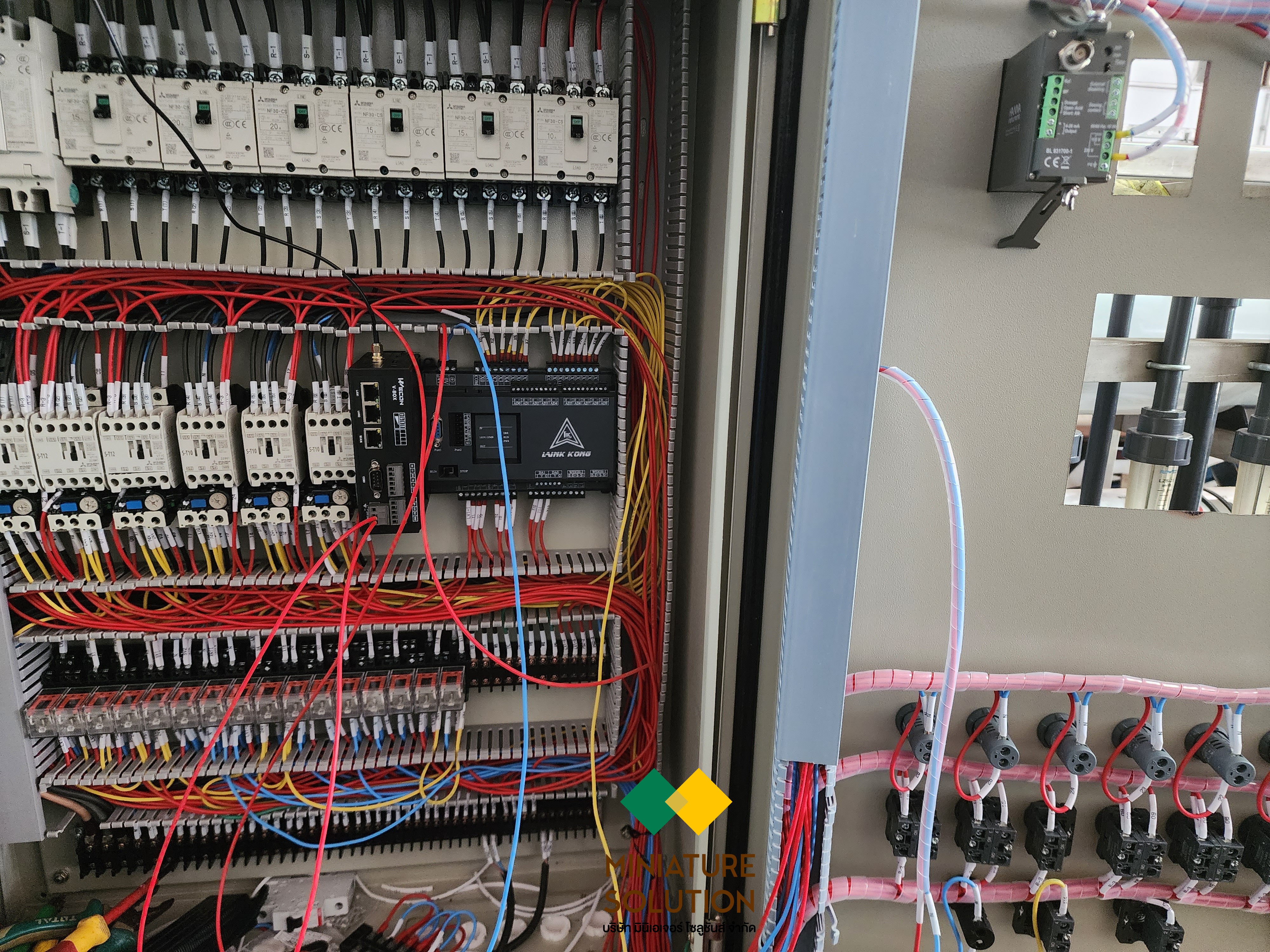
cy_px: 476
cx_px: 635
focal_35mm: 23
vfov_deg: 58.9
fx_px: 844
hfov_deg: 73.9
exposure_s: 1/25
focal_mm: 6.4
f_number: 1.8
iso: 640
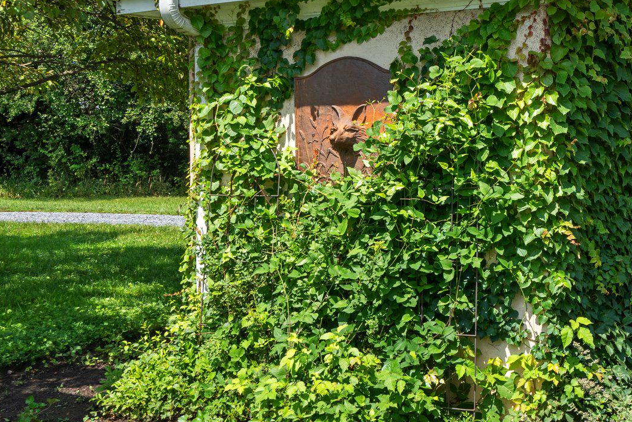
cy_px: 191
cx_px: 464
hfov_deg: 29.3
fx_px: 1194
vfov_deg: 20.0
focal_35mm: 68
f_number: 14
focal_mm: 35
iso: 200
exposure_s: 1/100
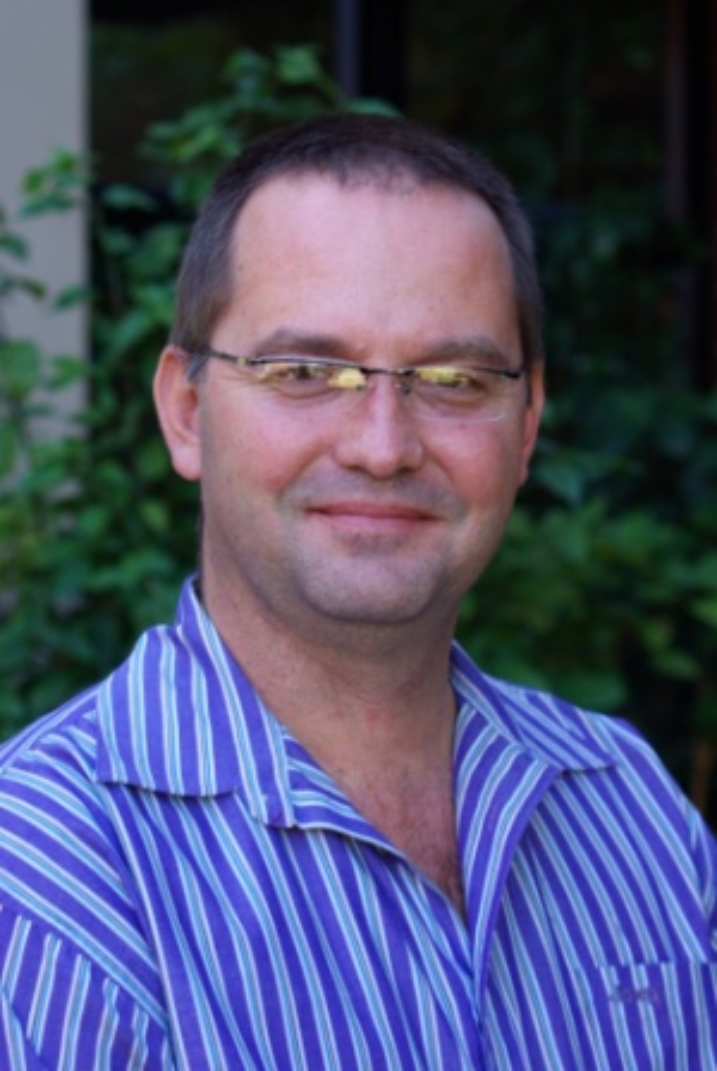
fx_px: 3350
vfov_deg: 18.2
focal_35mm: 112
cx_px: 358
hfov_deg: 12.2
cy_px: 536
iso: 100
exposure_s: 1/20
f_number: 6.7
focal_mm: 75
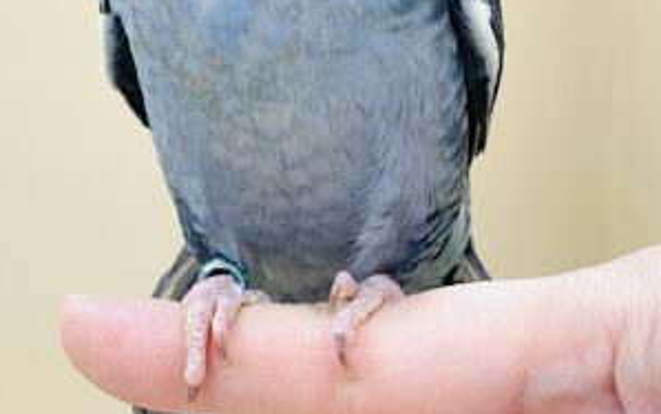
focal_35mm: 118
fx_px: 2126
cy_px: -7
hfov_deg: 17.6
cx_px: 223
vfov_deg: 11.0
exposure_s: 1/99
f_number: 2
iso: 125
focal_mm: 6
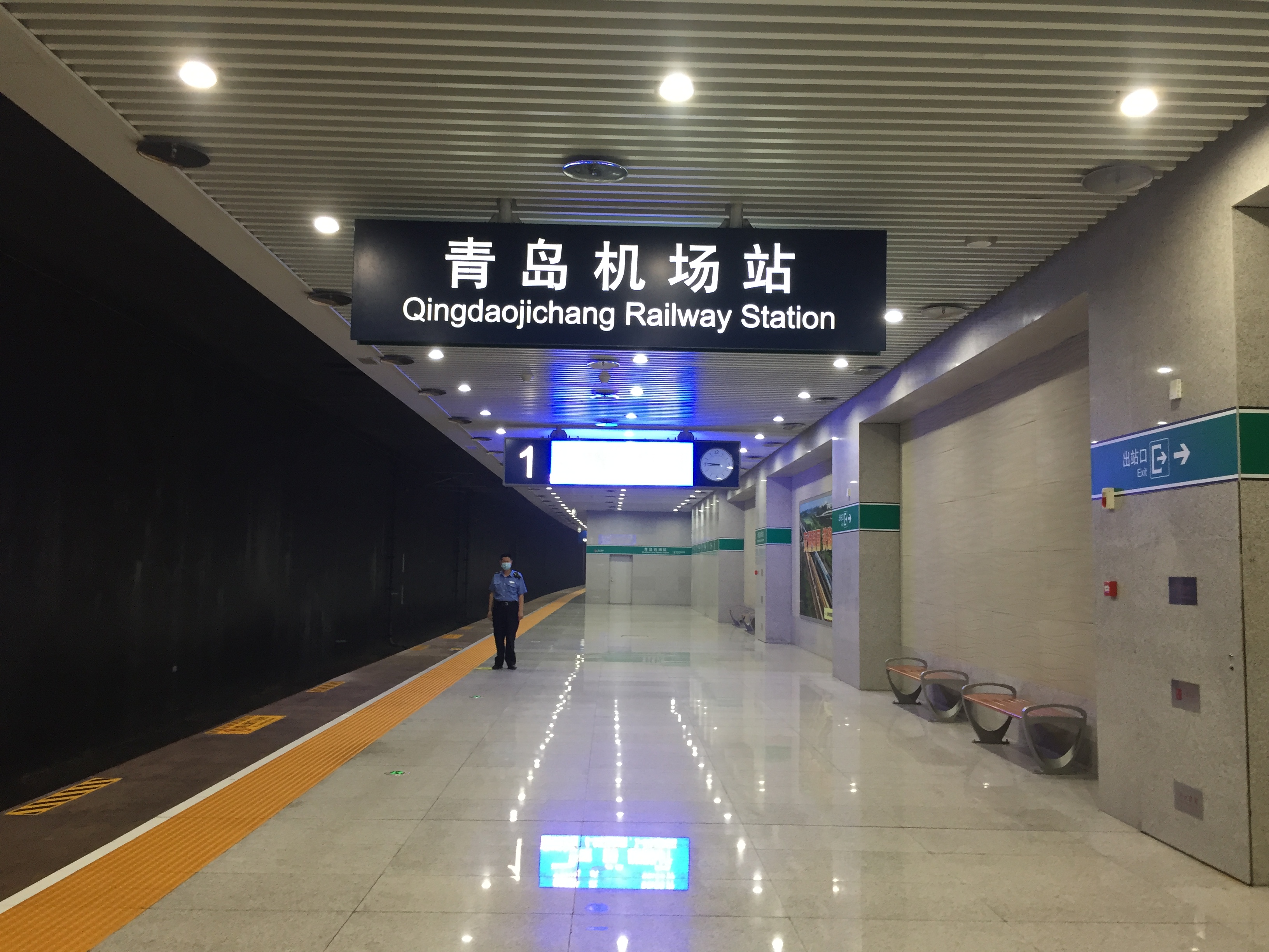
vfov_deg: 48.2
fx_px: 1063
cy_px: 476
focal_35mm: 29
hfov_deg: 61.7
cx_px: 634
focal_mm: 4.15
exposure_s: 1/33
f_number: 2.2
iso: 80
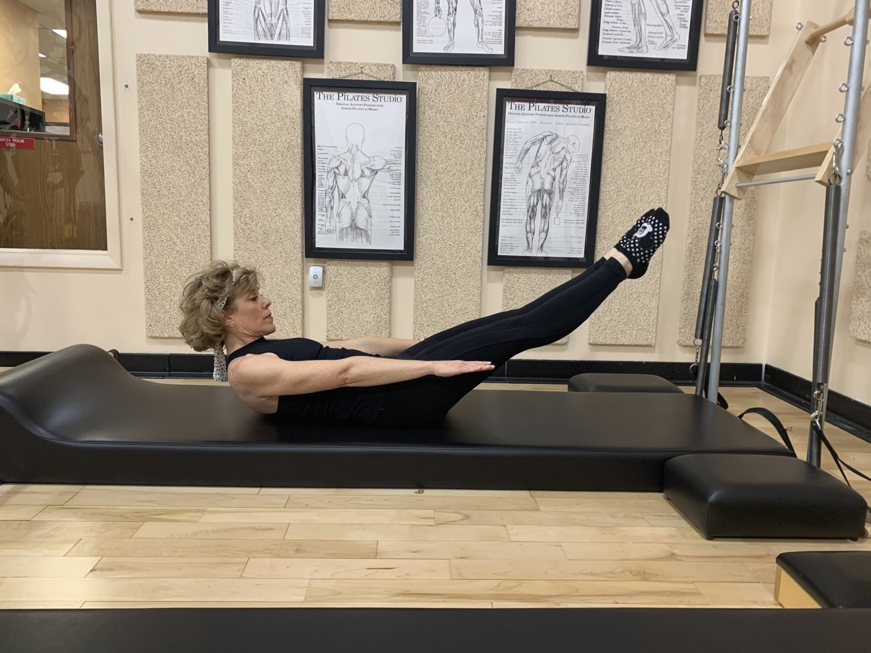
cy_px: 326
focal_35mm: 26
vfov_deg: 53.1
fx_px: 654
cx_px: 436
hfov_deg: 67.3
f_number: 1.8
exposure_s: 1/60
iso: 125
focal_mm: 4.25
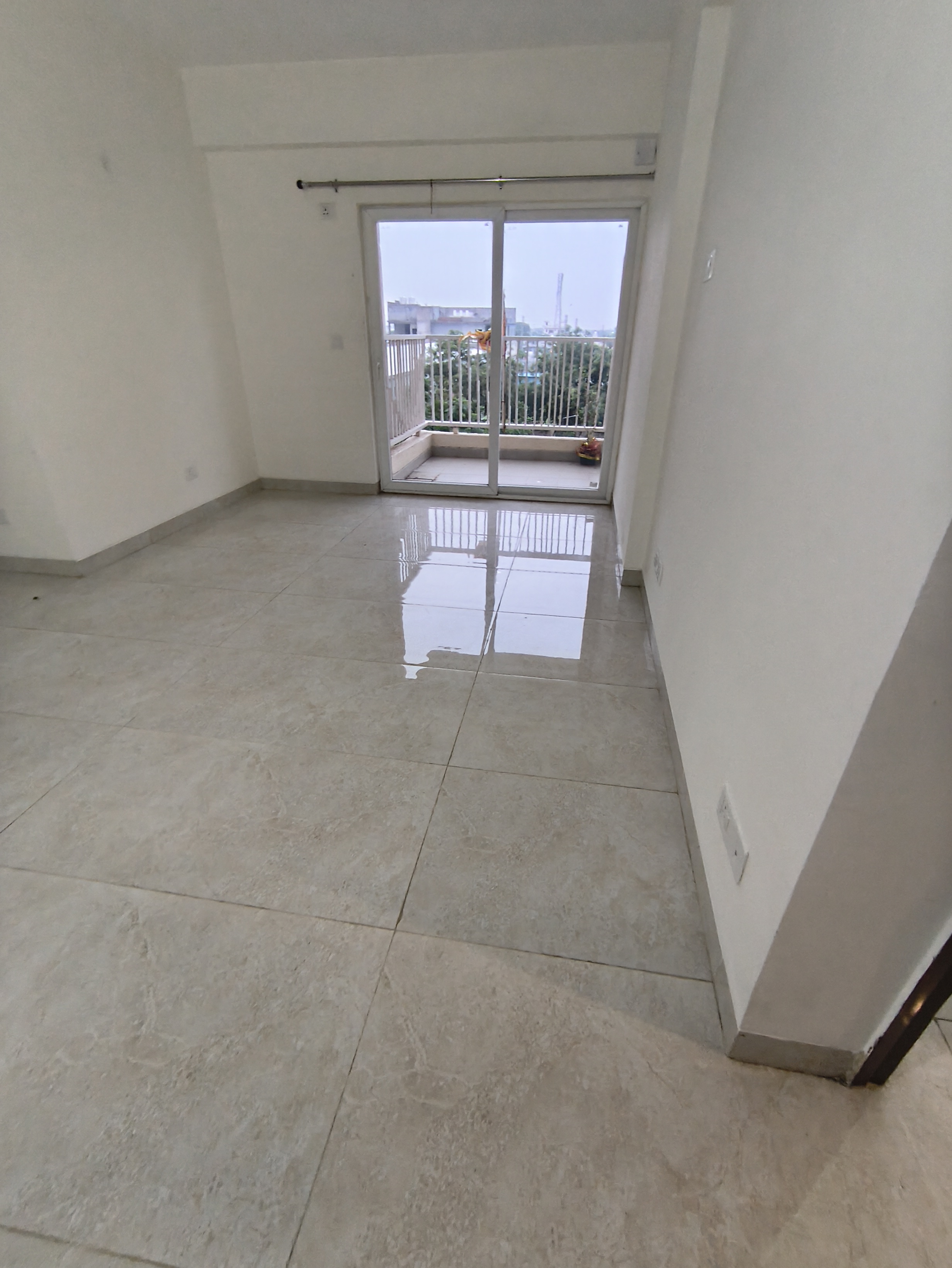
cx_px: 476
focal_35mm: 15
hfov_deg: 81.8
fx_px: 549
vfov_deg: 98.1
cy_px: 634
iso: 400
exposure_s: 1/33.3
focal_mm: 1.65
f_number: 2.2
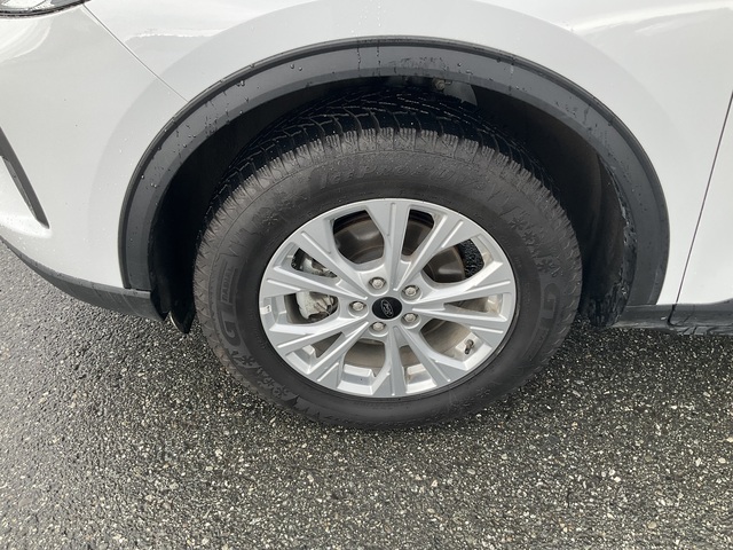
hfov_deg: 61.7
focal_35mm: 29
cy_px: 275
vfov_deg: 48.2
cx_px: 366
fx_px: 614
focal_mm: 3
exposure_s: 1/122
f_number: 1.8
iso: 40
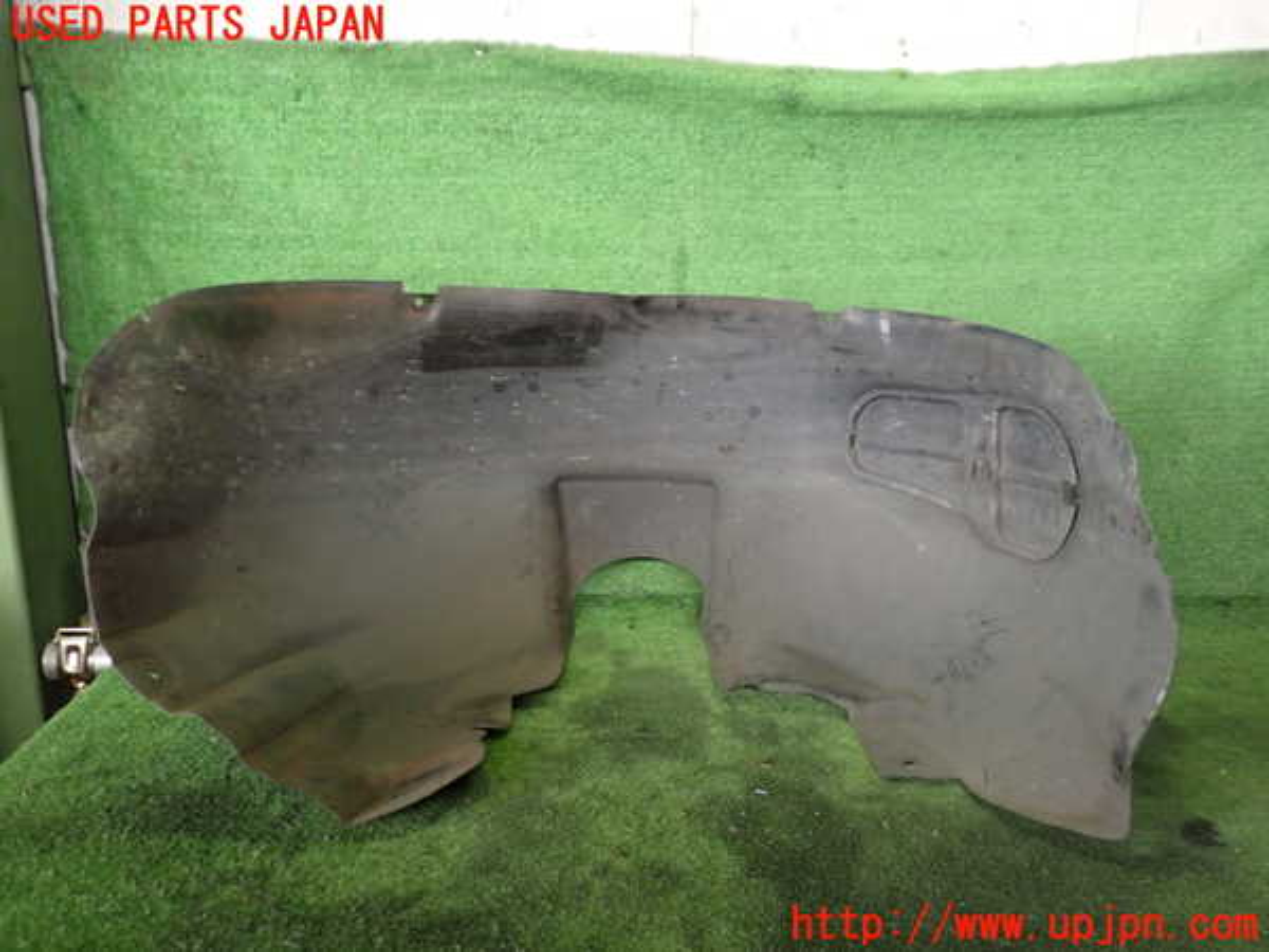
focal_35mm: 30
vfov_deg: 46.8
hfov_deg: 60.0
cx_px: 634
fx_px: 1100
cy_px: 476
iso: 500
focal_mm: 5.4
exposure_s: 1/80
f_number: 2.3
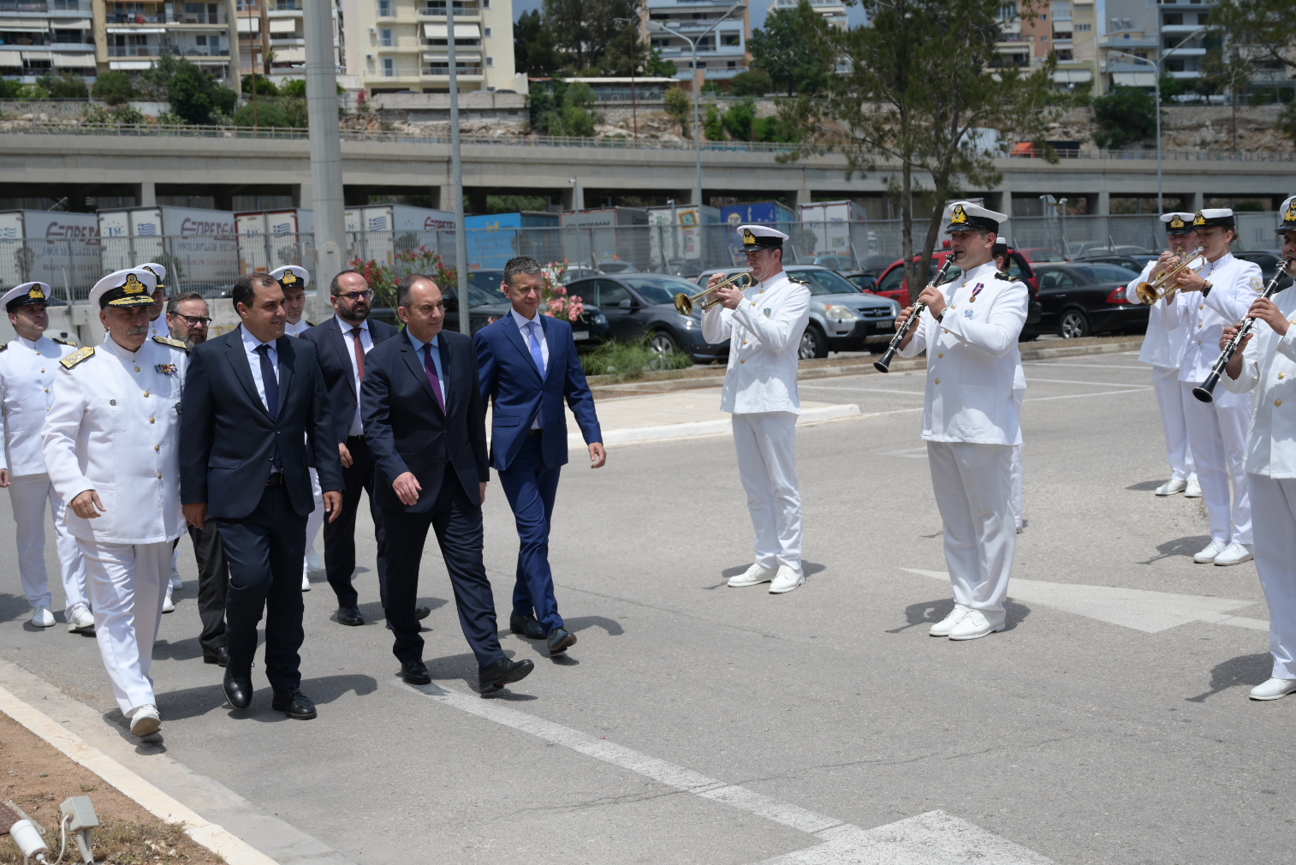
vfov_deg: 29.3
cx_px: 627
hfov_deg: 42.7
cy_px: 415
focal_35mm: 46
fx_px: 1656
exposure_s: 1/2000
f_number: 4
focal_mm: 43
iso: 100
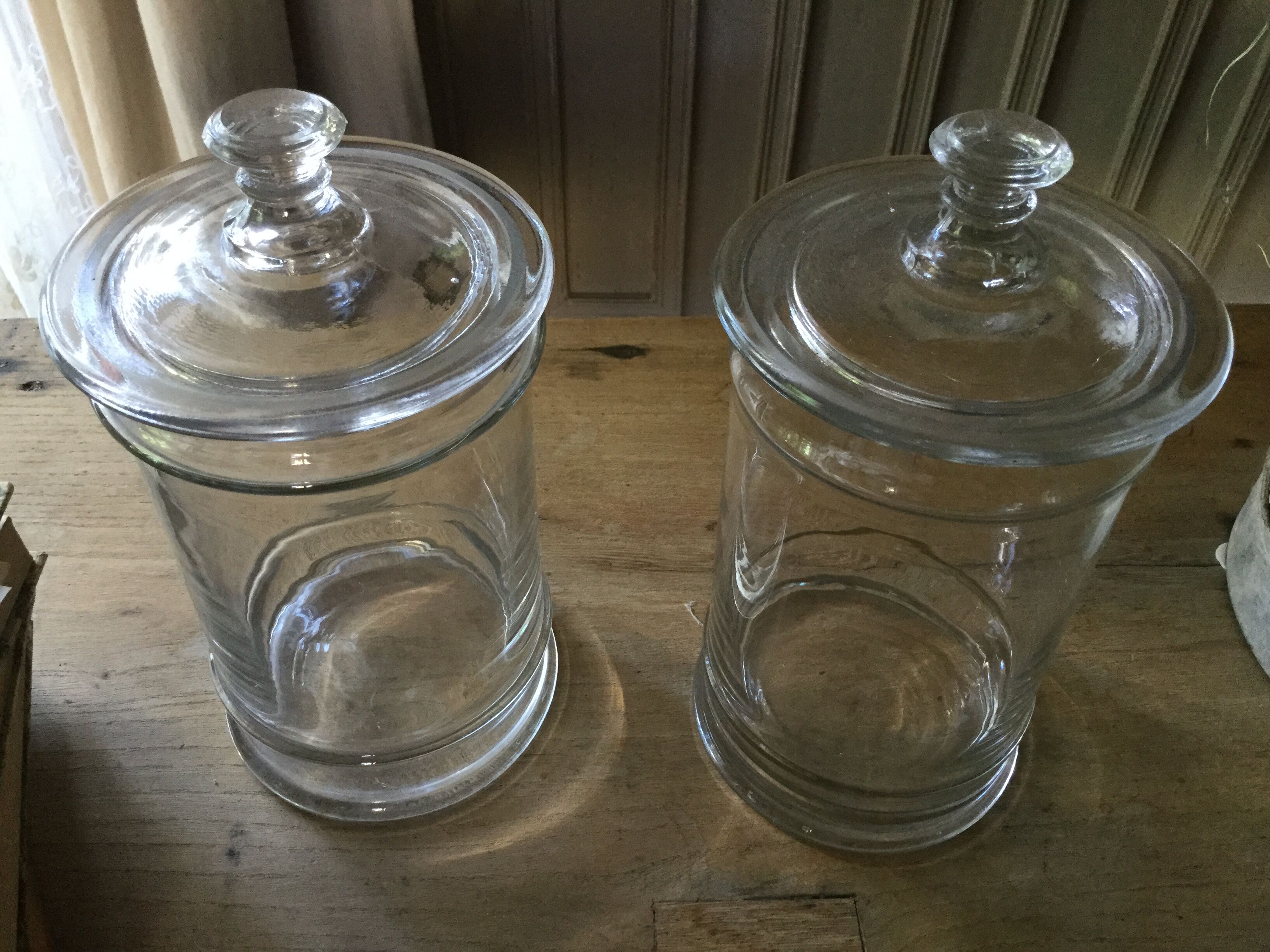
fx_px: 1137
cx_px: 635
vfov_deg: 45.4
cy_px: 476
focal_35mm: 31
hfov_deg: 58.4
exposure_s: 1/33
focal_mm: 3.3
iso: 200
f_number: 2.4
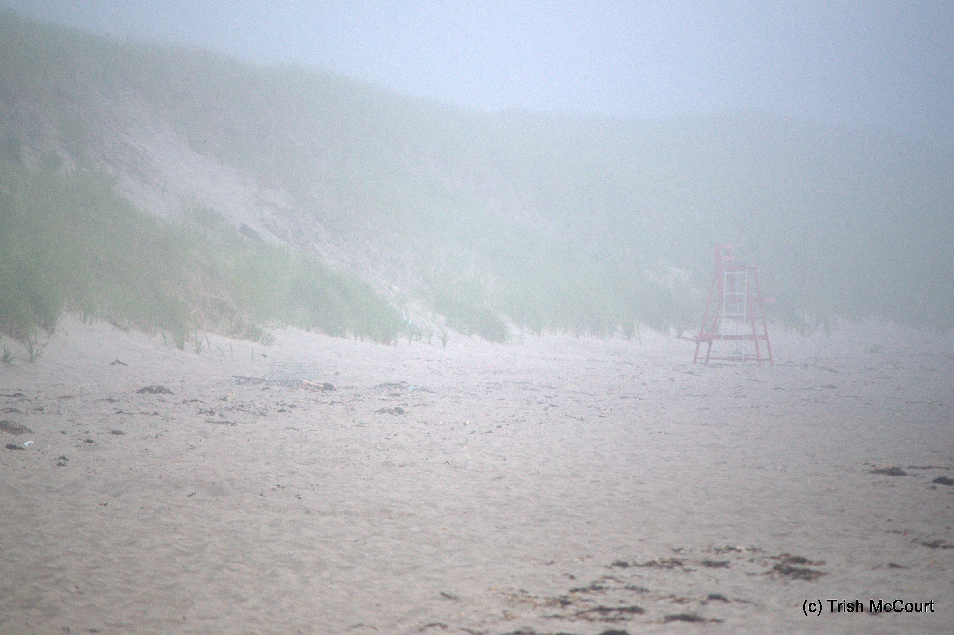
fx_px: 7945
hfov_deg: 6.9
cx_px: 477
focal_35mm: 300
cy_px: 318
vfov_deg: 4.6
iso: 720
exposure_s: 1/4000
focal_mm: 200
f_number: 5.6
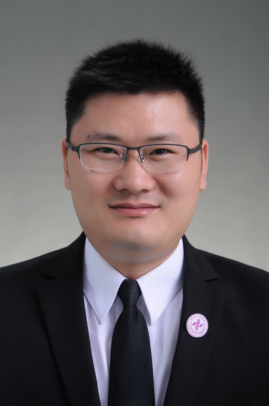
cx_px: 134
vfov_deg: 16.1
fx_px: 1433
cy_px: 203
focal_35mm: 128
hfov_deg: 10.7
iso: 160
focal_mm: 85
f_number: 5.6
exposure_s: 1/125
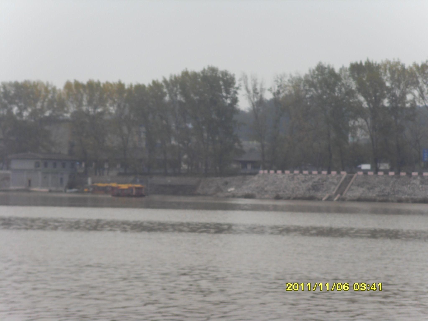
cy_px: 160
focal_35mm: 117
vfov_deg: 12.7
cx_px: 214
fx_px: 1447
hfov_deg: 16.8
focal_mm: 19.8
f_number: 4.5
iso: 100
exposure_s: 1/125
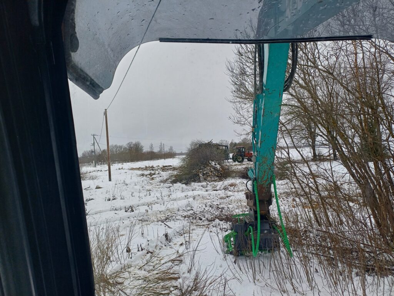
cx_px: 197
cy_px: 148
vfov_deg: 54.9
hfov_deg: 69.4
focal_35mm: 25
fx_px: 285
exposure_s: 1/184
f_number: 1.8
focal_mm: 4.65
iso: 50
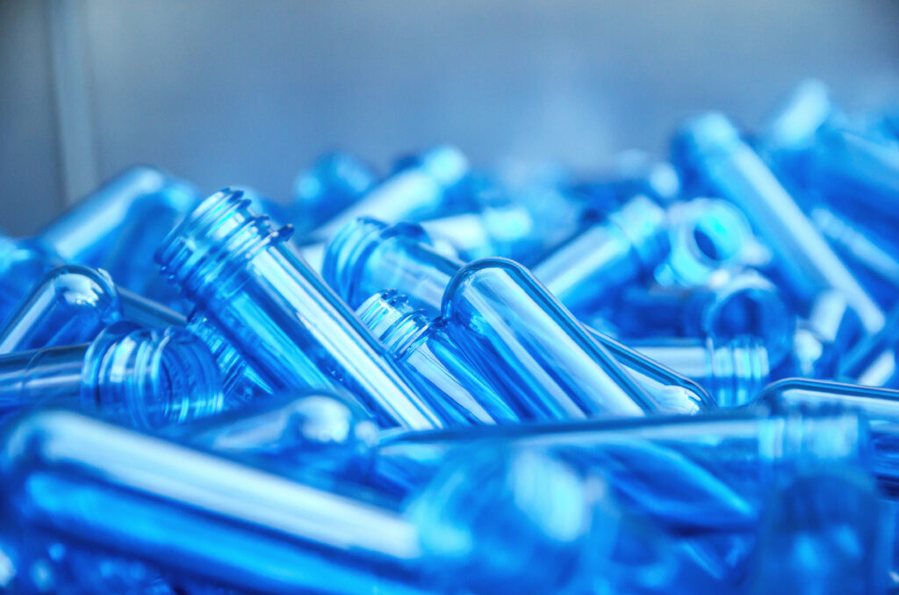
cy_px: 298
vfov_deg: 18.1
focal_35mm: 75
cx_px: 450
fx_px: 1869
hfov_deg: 27.0
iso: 800
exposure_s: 1/100
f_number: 3.2
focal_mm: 50
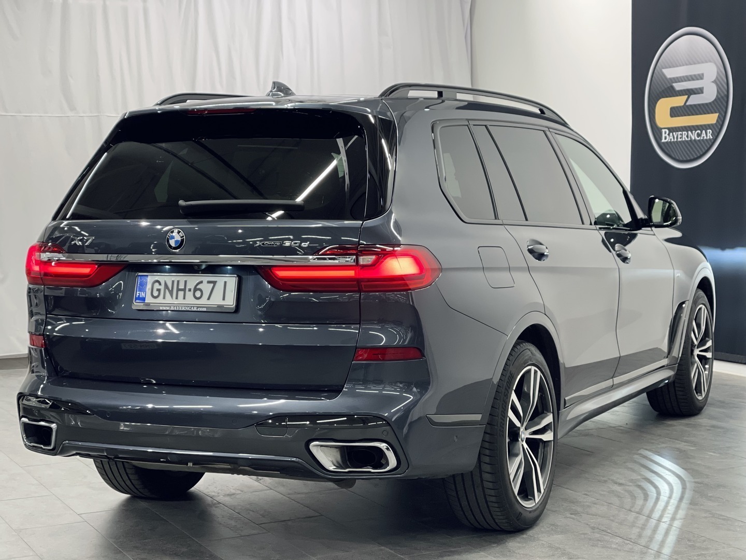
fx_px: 1379
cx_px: 373
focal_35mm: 64
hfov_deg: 30.3
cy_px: 280
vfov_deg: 22.9
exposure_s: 1/100
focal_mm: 7.5
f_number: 2.2
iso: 250
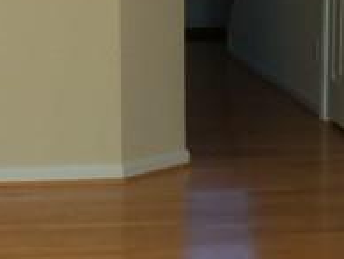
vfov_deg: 9.7
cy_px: 117
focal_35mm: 153
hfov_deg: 12.8
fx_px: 1522
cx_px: 50
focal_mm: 5.2
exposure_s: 1/50
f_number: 3.4
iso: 80
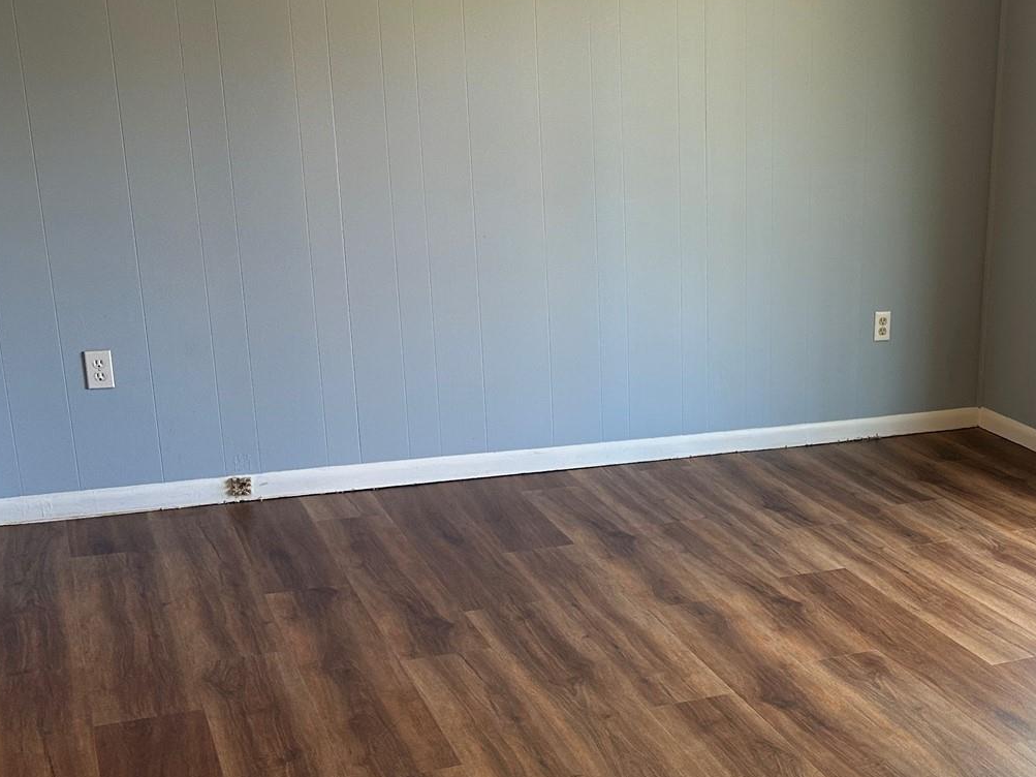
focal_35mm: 49
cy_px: 536
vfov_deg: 29.4
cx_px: 896
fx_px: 1466
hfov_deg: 36.9
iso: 125
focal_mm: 6.86
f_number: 1.78
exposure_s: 1/60
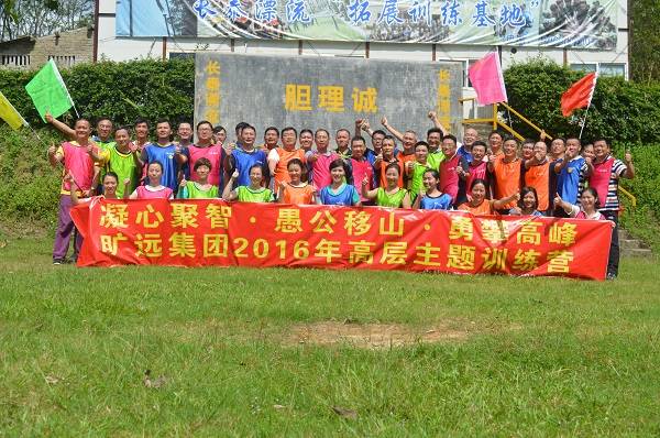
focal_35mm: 42
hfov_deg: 46.5
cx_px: 330
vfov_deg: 31.8
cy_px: 219
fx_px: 769
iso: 400
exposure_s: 1/2000
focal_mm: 28
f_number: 7.1
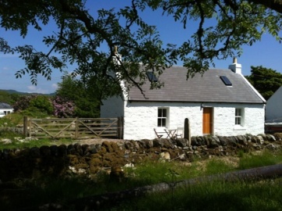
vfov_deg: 40.6
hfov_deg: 52.7
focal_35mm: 35
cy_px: 106
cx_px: 141
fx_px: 285
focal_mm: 3.85
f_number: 2.8
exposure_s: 1/1676
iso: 80
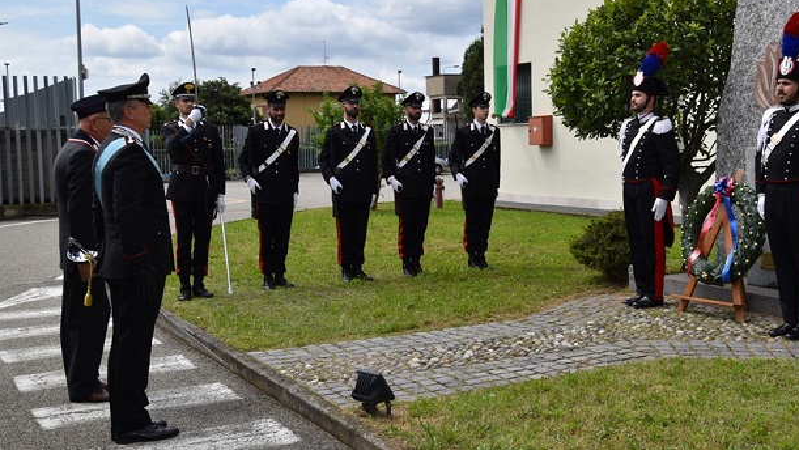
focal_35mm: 49
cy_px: 182
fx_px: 1030
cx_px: 434
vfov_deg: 24.6
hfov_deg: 42.4
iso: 100
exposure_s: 1/200
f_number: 10
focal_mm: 27
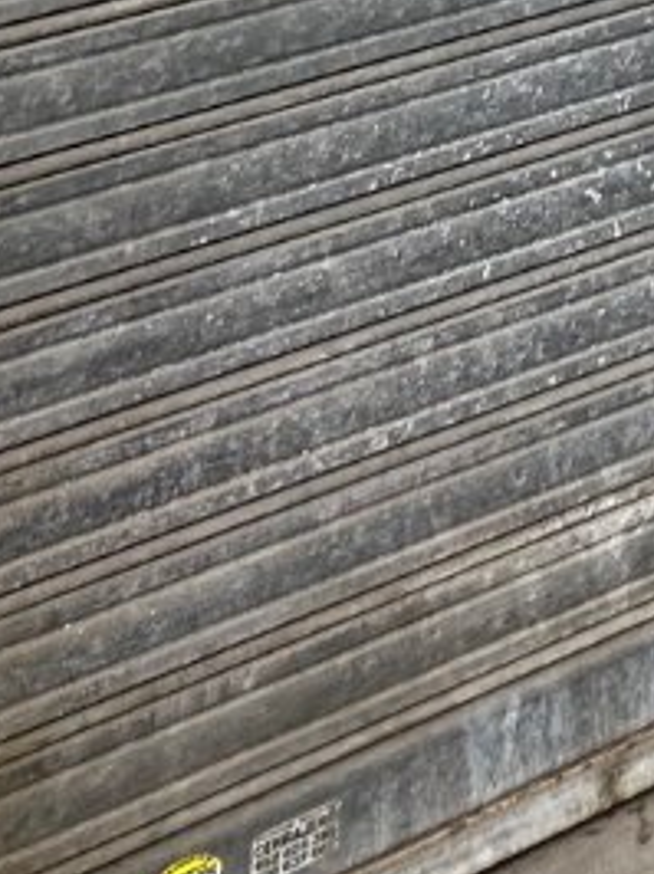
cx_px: 1303
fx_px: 1993
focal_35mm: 79
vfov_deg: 14.8
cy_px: -1239
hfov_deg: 15.1
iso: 40
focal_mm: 2.22
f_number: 2.2
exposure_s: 1/250
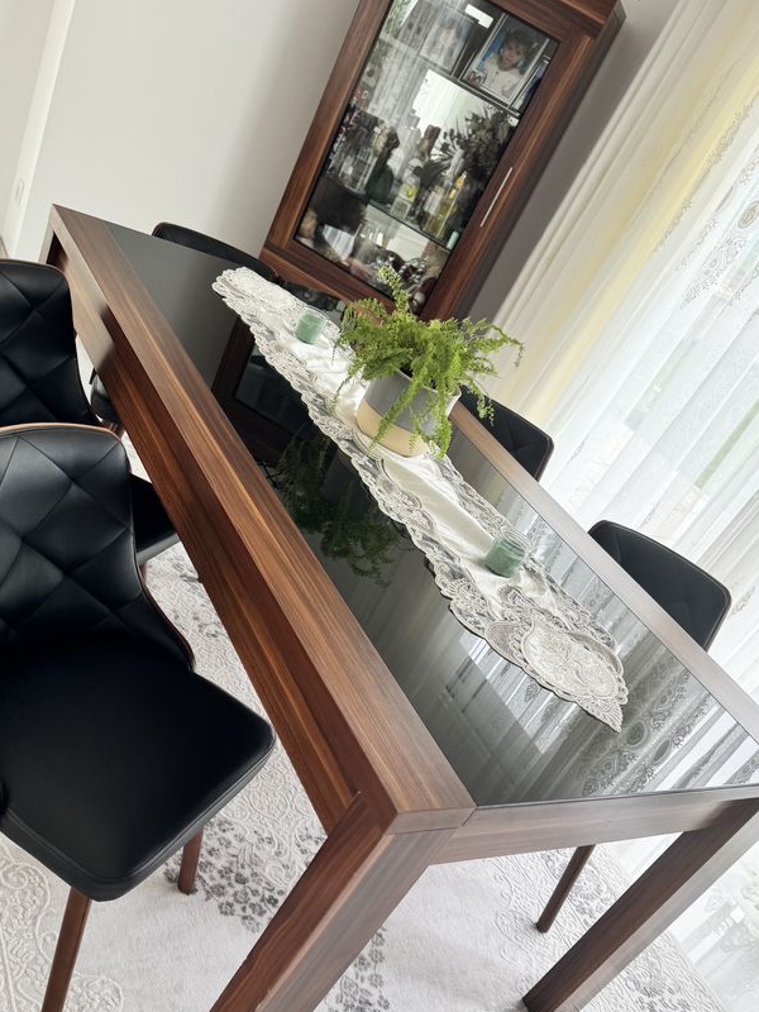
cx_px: 336
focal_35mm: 30
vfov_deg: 59.2
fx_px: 877
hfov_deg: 46.7
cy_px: 629
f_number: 1.78
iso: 64
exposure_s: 1/121
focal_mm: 6.76
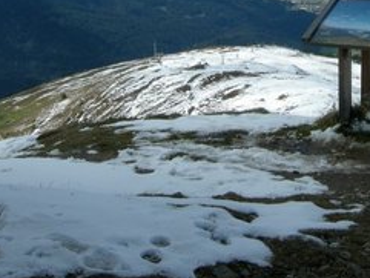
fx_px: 930
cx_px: 330
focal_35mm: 87
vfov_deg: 16.5
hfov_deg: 22.0
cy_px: -29
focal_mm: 7.5
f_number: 6.1
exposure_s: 1/327
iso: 64
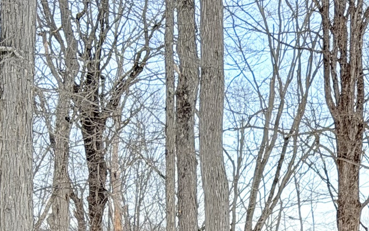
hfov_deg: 11.3
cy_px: 355
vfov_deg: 7.3
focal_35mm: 176
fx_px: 1770
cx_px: 589
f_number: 1.78
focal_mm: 6.76
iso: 80
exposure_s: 1/2976
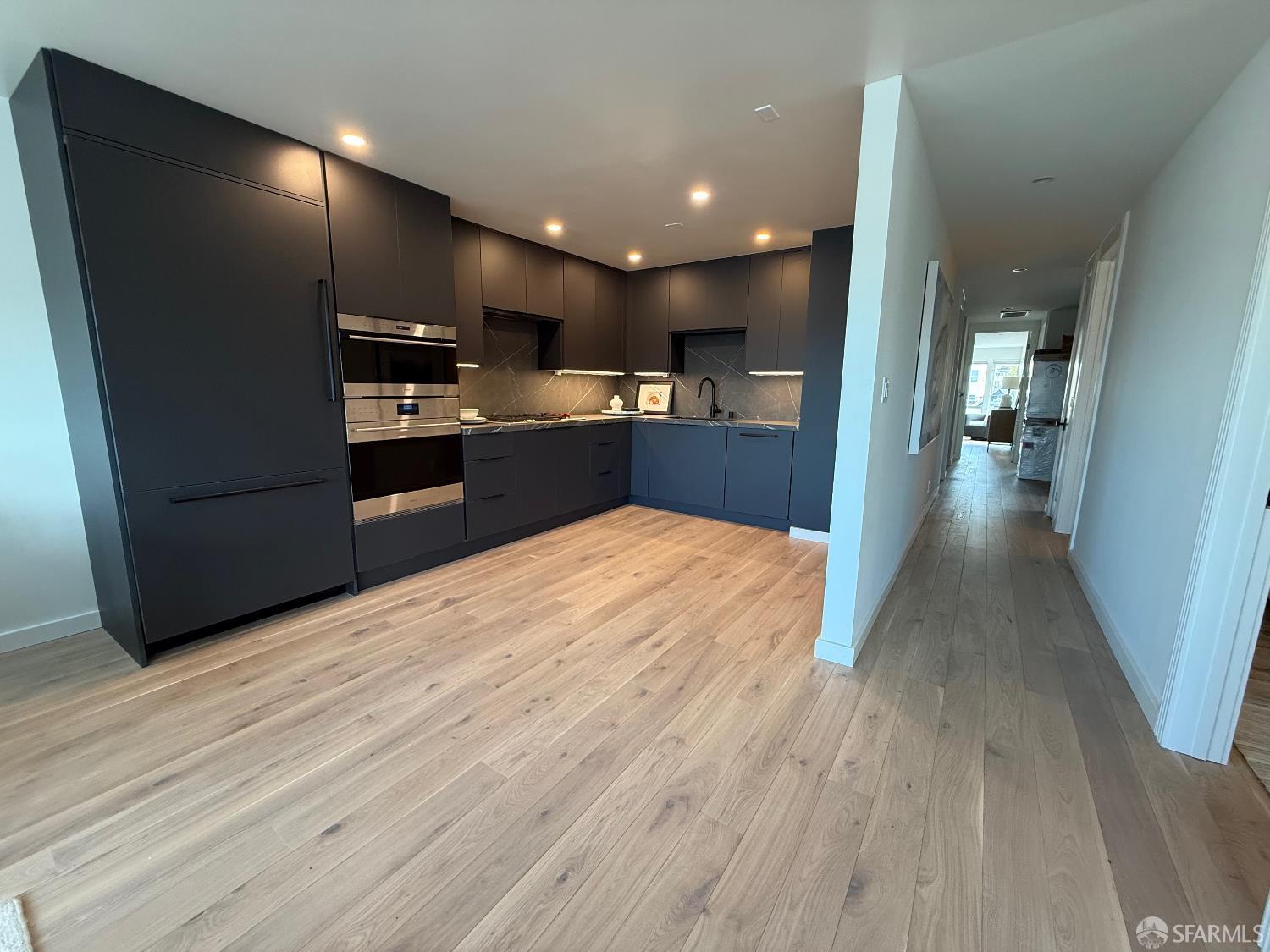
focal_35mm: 14
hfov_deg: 102.1
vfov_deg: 85.7
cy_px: 476
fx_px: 514
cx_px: 635
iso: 200
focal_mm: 2.22
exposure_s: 1/60
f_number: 2.2
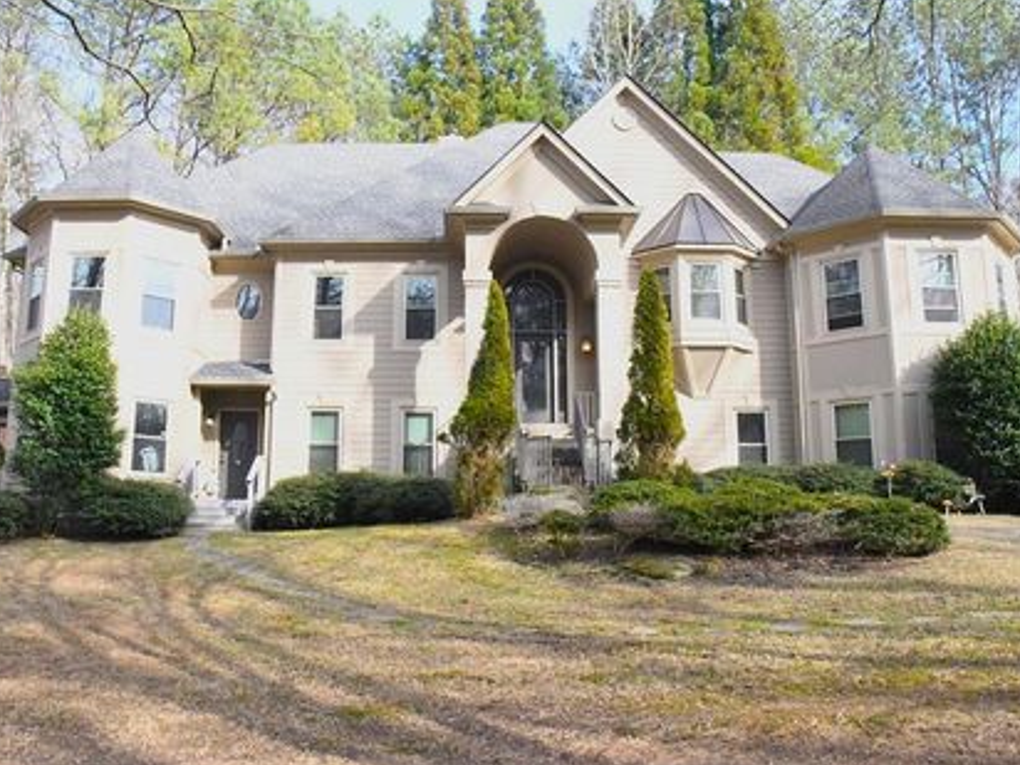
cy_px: 375
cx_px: 460
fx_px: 825
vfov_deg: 49.7
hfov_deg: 63.3
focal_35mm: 28
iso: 6400
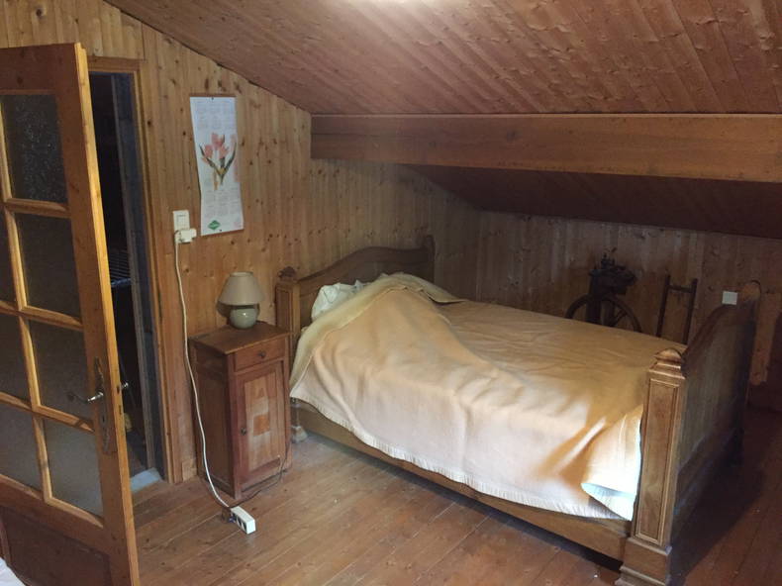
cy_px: 293
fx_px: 655
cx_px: 391
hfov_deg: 61.7
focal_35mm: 29
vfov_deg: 48.2
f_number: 2.2
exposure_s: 1/17
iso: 320
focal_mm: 4.15
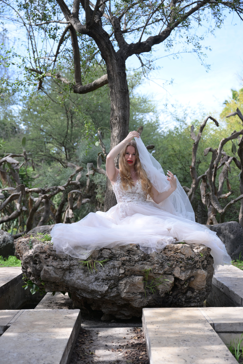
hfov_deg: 31.2
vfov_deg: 45.4
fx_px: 435
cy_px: 182
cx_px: 122
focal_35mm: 43
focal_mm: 43
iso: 125
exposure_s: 1/400
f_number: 3.5
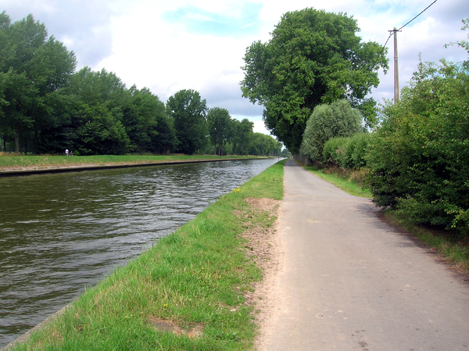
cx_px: 234
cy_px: 176
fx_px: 460
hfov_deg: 54.0
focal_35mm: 34
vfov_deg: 41.7
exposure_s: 1/240
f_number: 4.9
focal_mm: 5.7
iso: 50
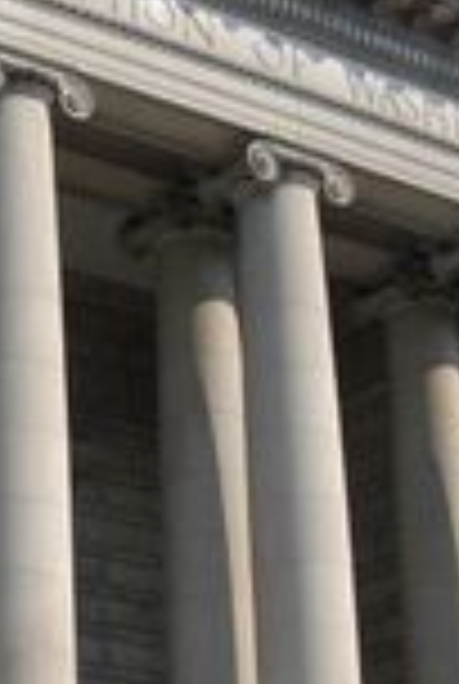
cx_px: -72
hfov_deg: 11.5
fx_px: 2246
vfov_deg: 17.2
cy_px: 486
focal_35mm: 118
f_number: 7.9
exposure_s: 1/125
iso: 50
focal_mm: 6.3
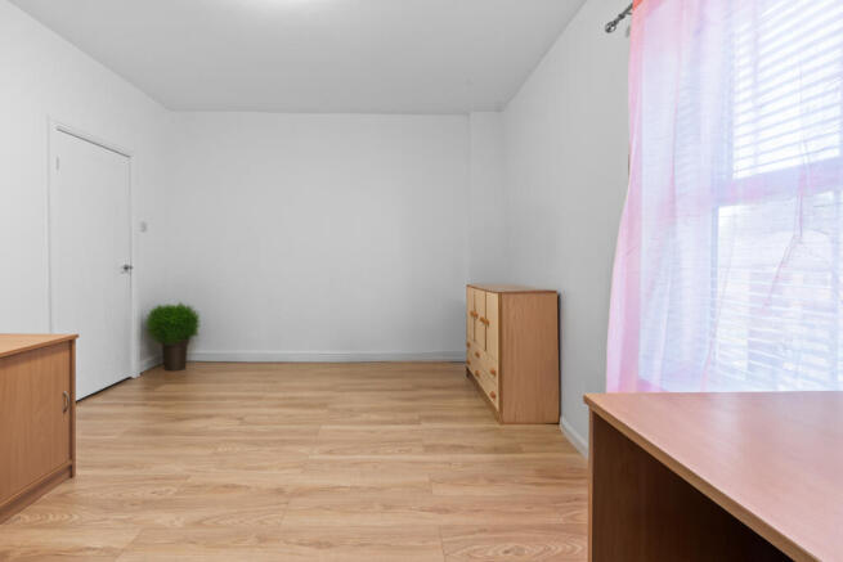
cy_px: 281
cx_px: 422
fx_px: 515
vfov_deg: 57.3
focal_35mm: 22
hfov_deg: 78.6
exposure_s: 1/30
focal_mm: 22
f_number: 9
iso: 160
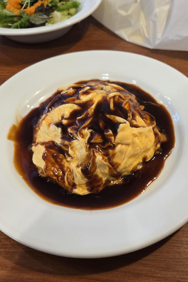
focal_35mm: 32
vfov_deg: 58.7
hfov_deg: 40.6
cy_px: 141
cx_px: 125
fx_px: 251
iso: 160
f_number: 1.8
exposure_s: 1/100
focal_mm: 5.4
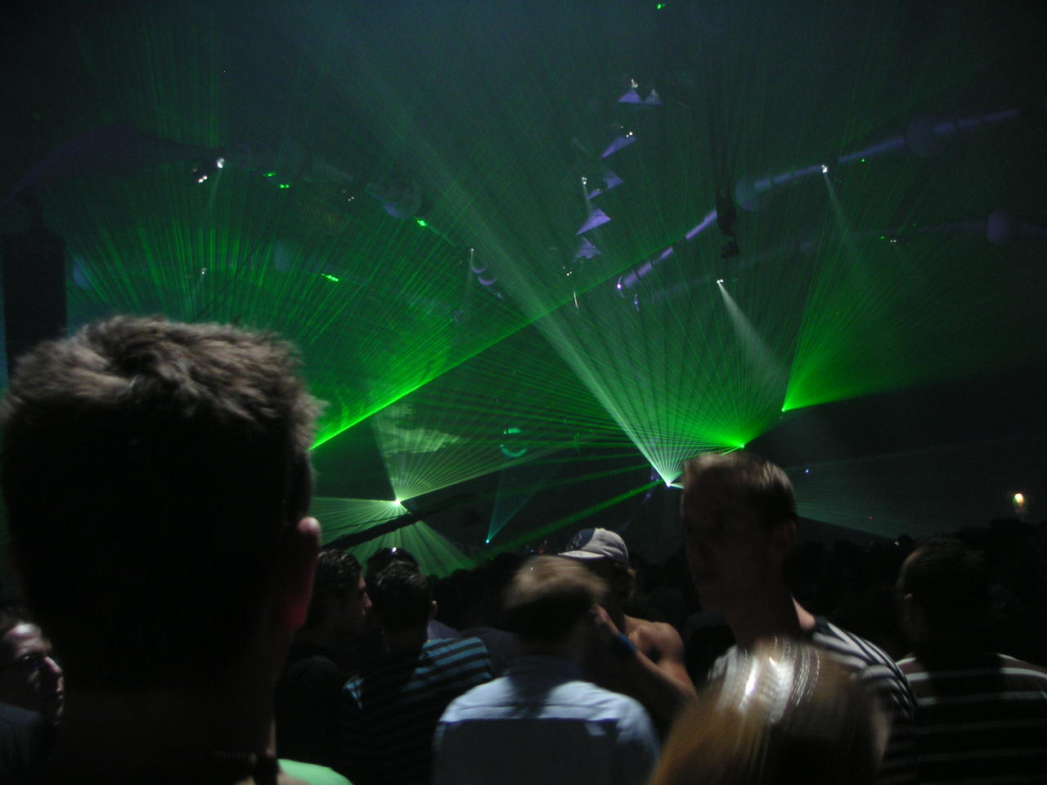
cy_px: 392
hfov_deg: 49.0
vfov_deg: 37.7
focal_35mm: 38
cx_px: 524
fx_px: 1149
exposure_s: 1/6
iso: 100
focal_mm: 6
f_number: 2.8
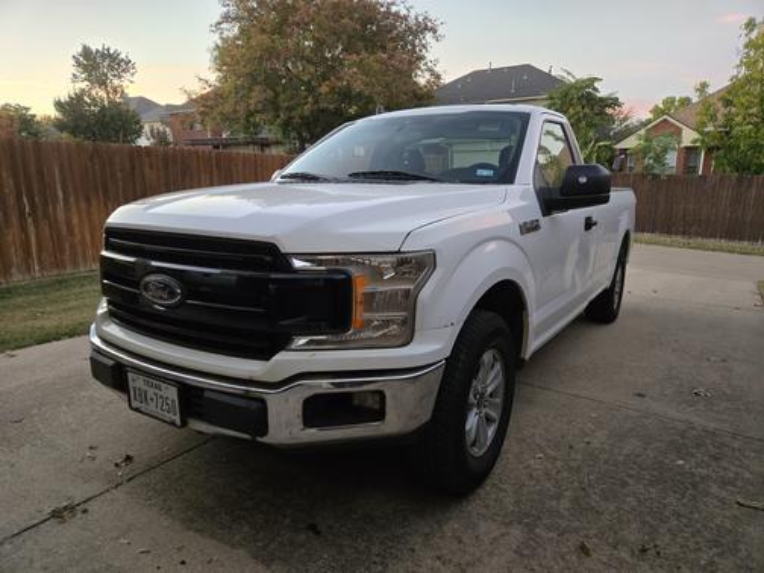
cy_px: 286
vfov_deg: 58.9
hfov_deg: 73.9
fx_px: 508
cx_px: 382
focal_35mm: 23
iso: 800
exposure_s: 1/120
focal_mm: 5.4
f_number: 1.8
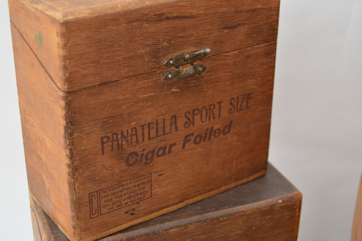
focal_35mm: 63
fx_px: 633
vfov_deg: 21.5
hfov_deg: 31.9
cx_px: 181
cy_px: 120
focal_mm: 42
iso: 200
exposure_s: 1/160
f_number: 5
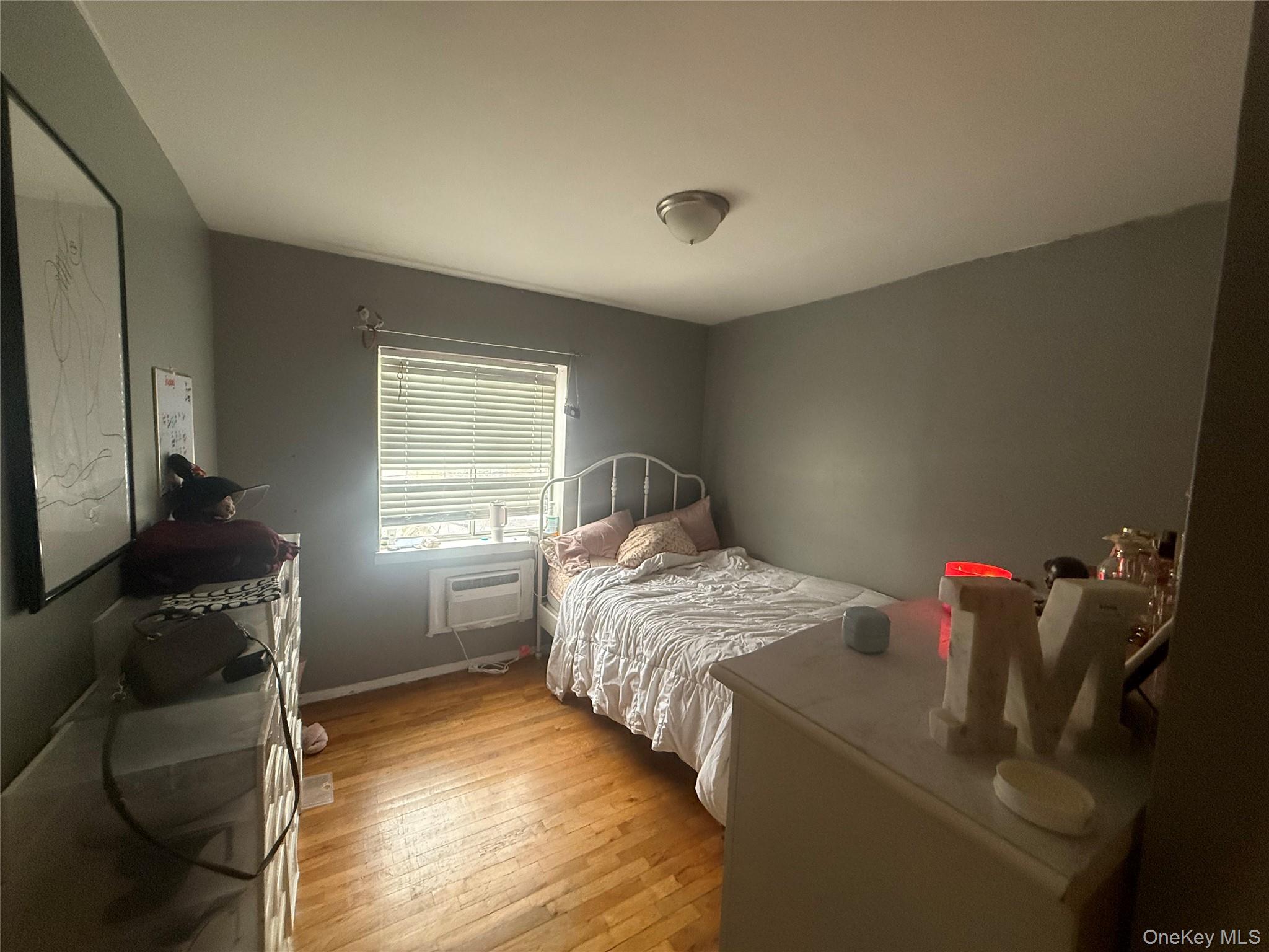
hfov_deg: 102.1
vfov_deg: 85.7
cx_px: 634
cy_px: 476
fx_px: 513
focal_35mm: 14
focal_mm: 2.22
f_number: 2.2
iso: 400
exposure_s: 1/120
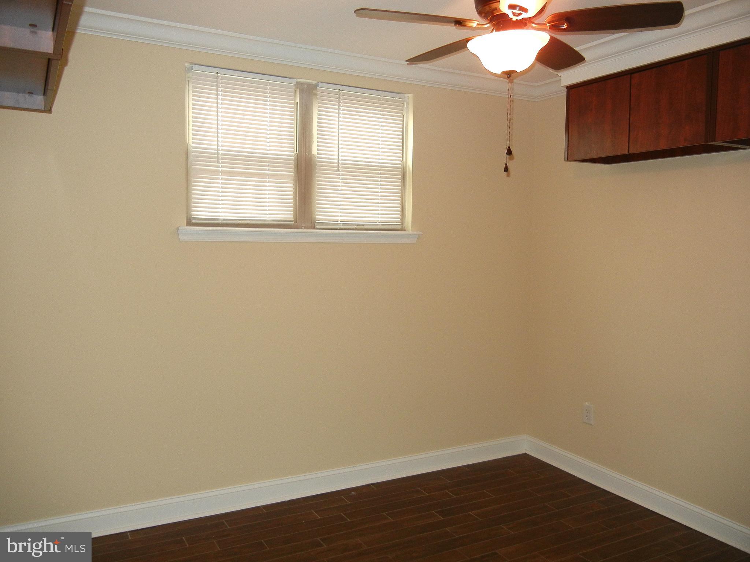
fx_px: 650
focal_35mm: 30
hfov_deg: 60.0
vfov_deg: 46.8
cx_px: 375
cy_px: 281
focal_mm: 5.4
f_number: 3.5
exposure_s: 1/30
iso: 200
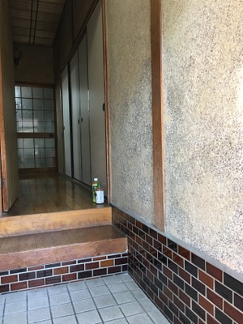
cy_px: 162
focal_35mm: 29
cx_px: 122
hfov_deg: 48.2
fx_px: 271
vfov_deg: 61.7
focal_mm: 4.15
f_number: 2.2
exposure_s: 1/30
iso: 100
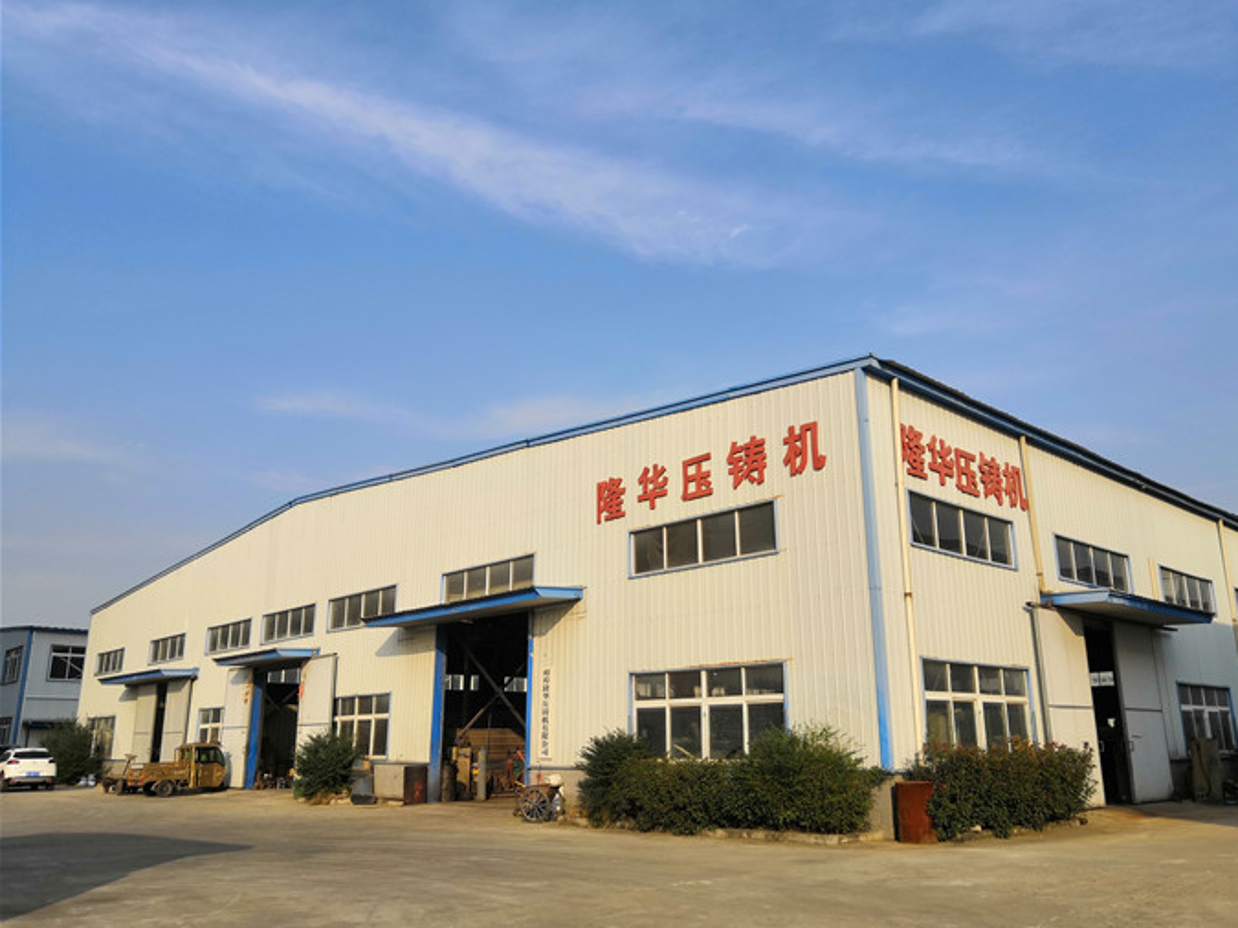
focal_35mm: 28
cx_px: 640
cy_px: 463
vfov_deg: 49.7
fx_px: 1001
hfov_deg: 63.4
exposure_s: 1/1142
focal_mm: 3.95
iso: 50
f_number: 1.8
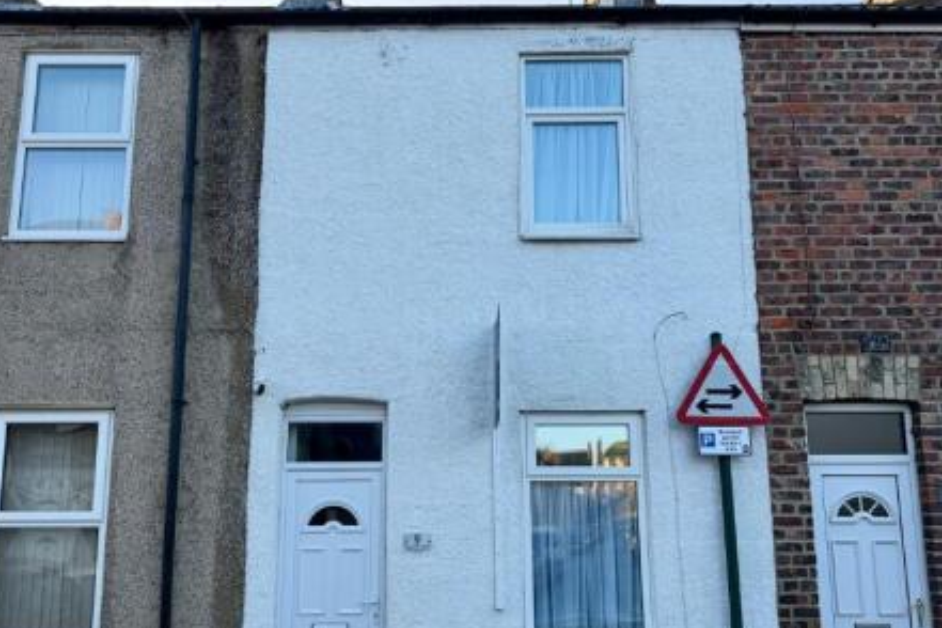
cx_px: 439
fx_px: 863
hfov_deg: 57.2
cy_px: 358
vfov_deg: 39.9
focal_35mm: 33
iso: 100
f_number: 1.78
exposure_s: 1/1091
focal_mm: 6.76
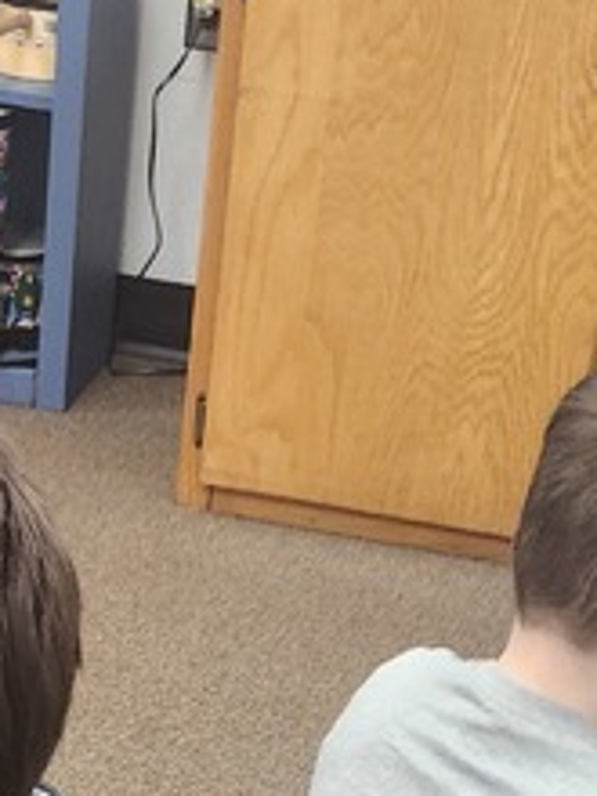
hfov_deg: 13.6
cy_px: 1798
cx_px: -25
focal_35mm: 107
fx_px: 2460
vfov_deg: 14.0
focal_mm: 5.4
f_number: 1.8
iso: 320
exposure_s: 1/120
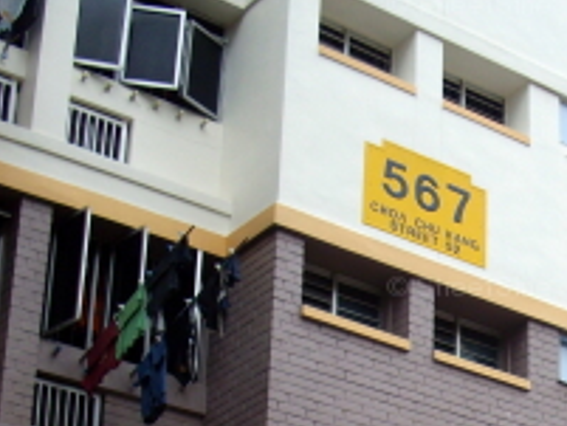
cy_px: 573
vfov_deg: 14.0
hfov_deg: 18.8
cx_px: 598
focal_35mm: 101
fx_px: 1655
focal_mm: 6.2
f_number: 5.6
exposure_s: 1/125
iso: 80
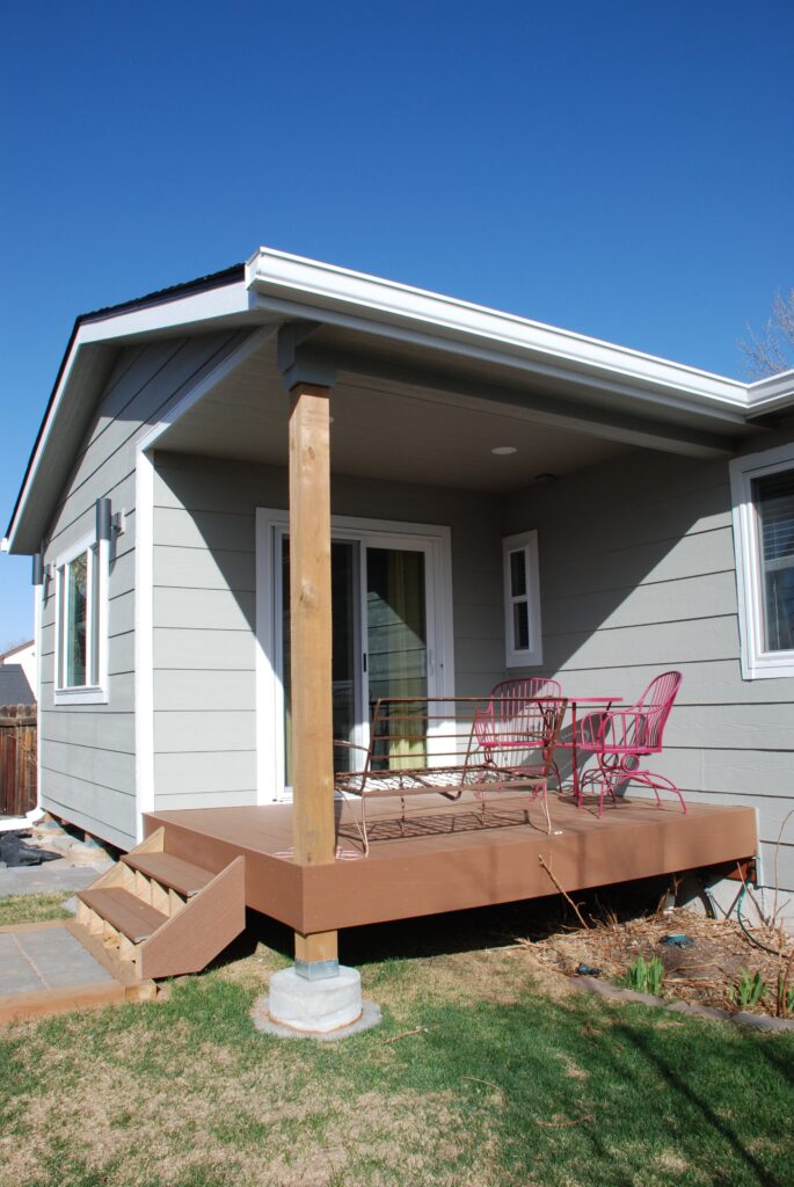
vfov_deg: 67.3
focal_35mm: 27
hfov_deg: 48.0
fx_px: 891
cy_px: 594
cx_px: 397
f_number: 9
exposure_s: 1/320
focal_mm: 18
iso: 250
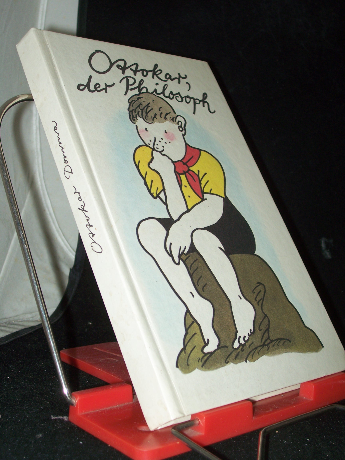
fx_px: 704
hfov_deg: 27.5
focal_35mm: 53
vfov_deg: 36.2
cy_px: 230
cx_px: 172
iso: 80
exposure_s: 1/80
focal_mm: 8.7
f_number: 3.2
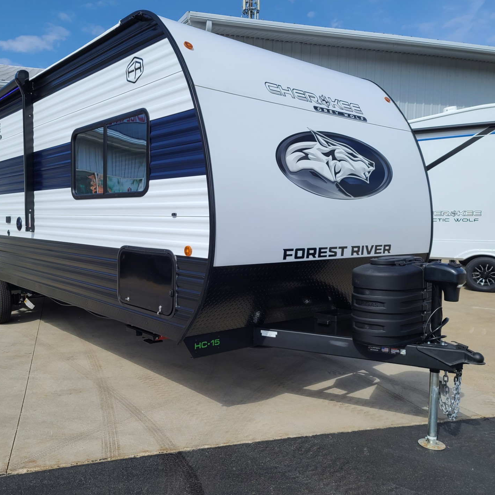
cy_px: 245
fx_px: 485
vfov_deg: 54.0
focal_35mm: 30
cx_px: 193
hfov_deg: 53.6
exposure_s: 1/1139
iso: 16
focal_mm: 7
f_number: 1.8
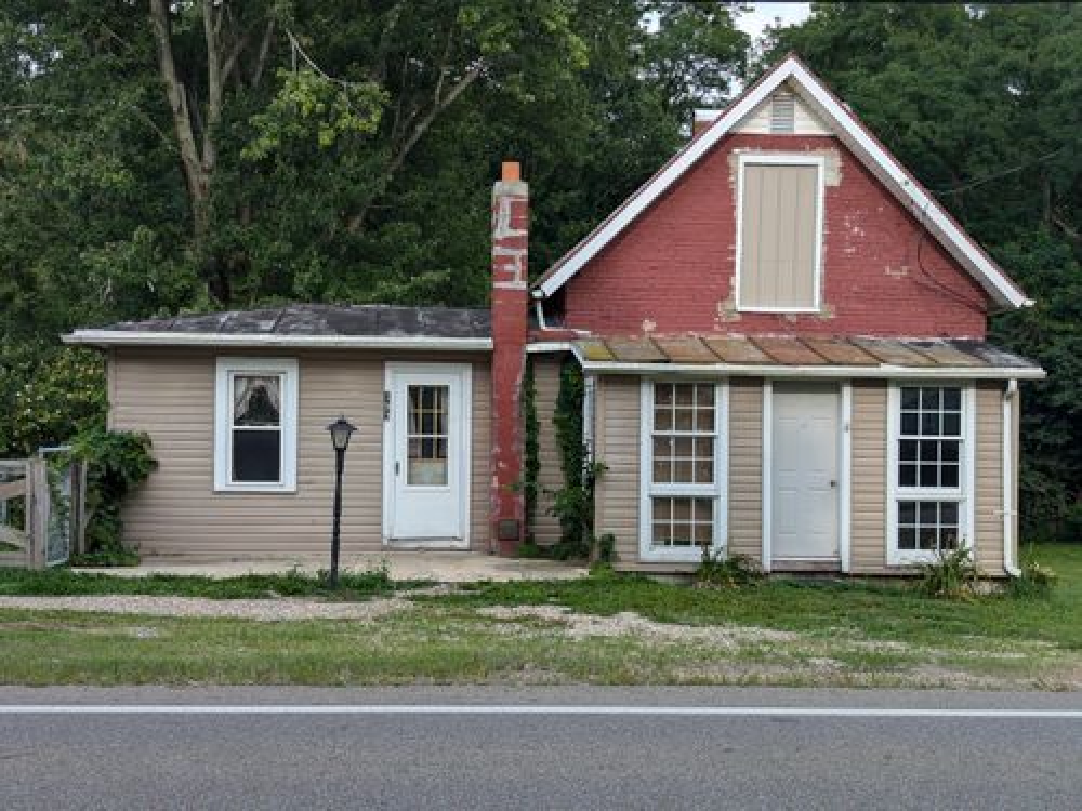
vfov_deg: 30.3
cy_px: 406
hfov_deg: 39.7
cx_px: 541
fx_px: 1500
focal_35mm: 48
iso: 38
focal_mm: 6.81
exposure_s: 1/853
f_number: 1.85
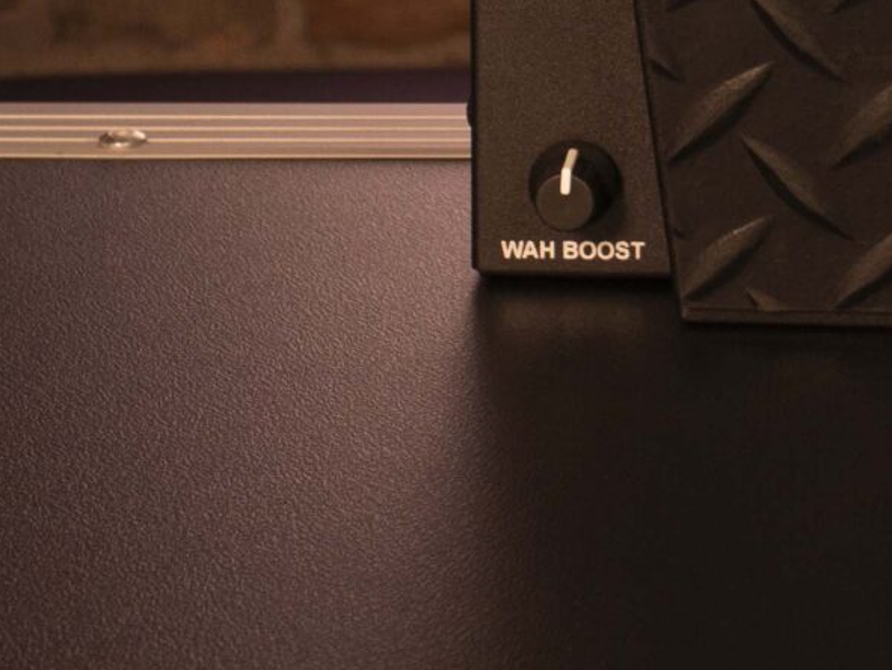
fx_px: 4022
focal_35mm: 156
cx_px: 850
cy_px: -531
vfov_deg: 9.1
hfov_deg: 12.5
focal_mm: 18
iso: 200
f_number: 4
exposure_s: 1/25
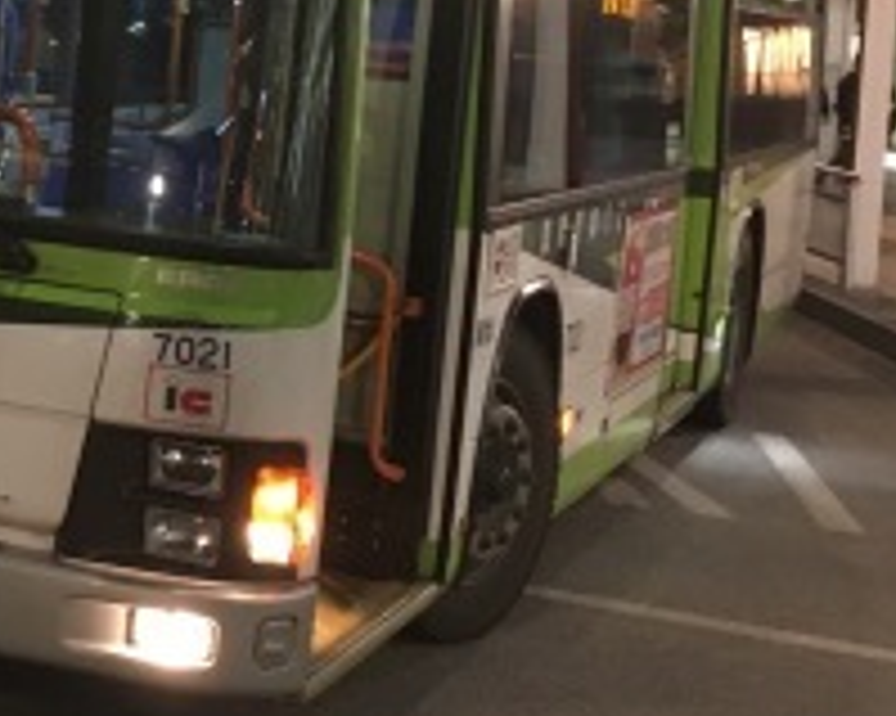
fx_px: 2465
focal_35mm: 93
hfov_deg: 19.0
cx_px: -281
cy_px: 88
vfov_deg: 16.3
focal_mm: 4.15
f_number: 2.2
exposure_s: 1/17
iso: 200
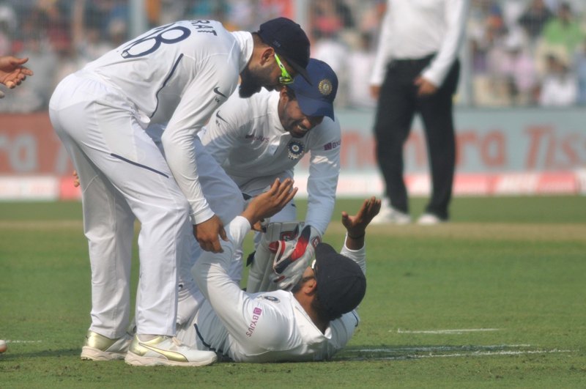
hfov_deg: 4.6
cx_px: 293
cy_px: 194
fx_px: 7315
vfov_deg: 3.0
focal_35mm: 450
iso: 200
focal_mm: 300
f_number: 4.5
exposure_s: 1/2000
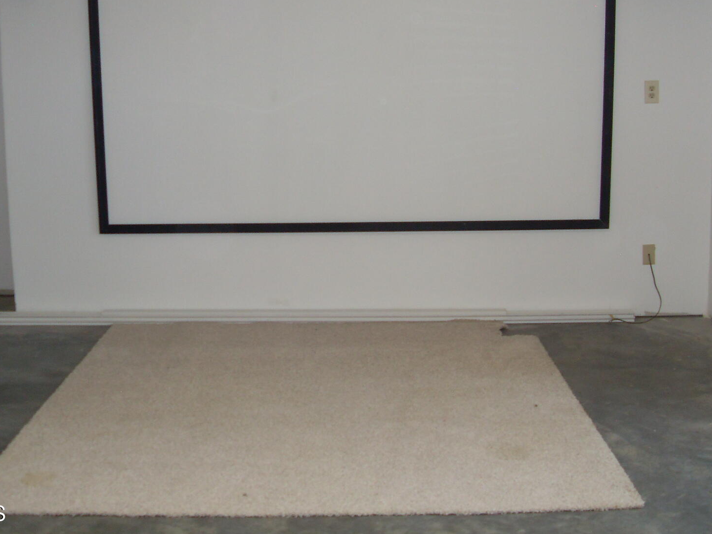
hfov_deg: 36.8
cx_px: 346
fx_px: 1070
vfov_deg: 27.8
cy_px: 172
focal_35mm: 52
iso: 100
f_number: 2.8
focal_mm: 6.3
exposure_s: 1/45
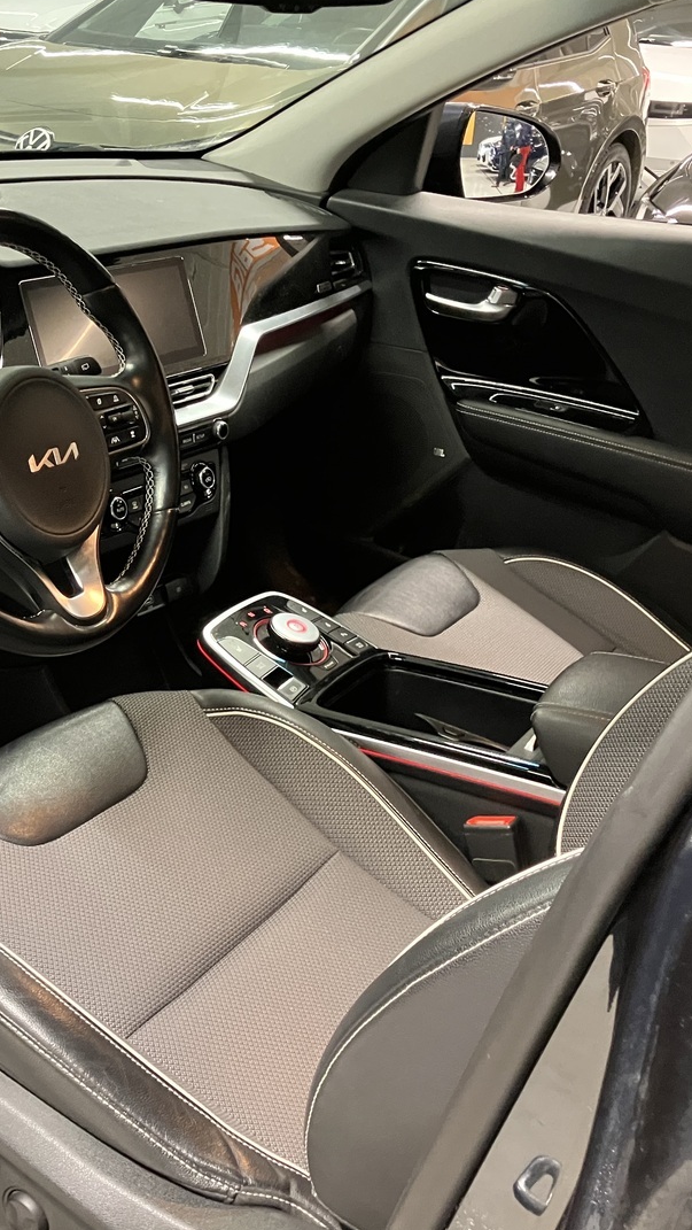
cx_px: 73
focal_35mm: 41
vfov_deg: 49.4
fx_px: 1336
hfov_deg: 28.0
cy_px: 614
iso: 320
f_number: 1.8
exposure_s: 1/33
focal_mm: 3.99
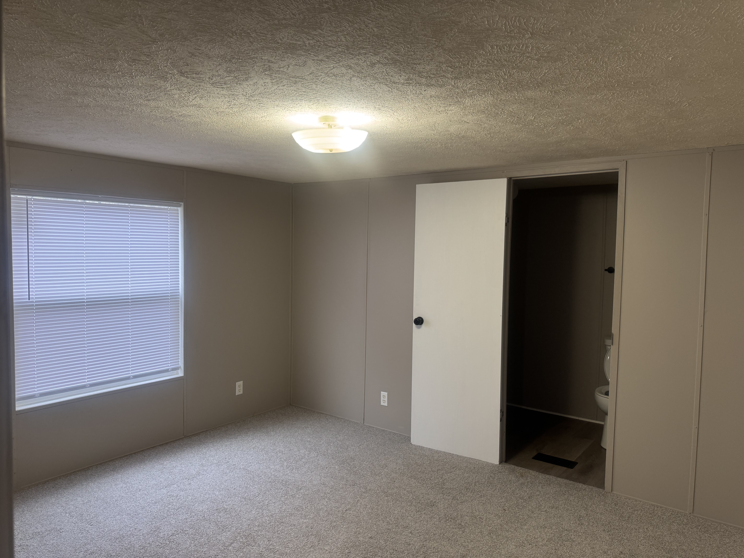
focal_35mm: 24
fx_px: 516
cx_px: 372
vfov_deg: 56.8
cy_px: 279
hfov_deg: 71.6
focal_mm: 6.76
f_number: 1.78
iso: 125
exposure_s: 1/60
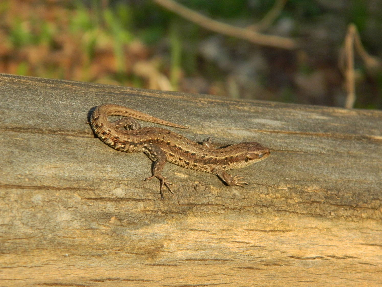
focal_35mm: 189
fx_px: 2086
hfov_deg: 10.5
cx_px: 200
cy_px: 151
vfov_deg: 7.9
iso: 400
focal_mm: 31.8
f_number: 5.1
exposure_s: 1/500
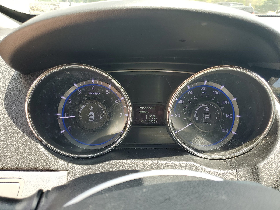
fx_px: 210
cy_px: 105
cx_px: 140
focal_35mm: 26
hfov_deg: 67.3
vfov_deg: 53.1
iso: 50
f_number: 1.5
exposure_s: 1/263
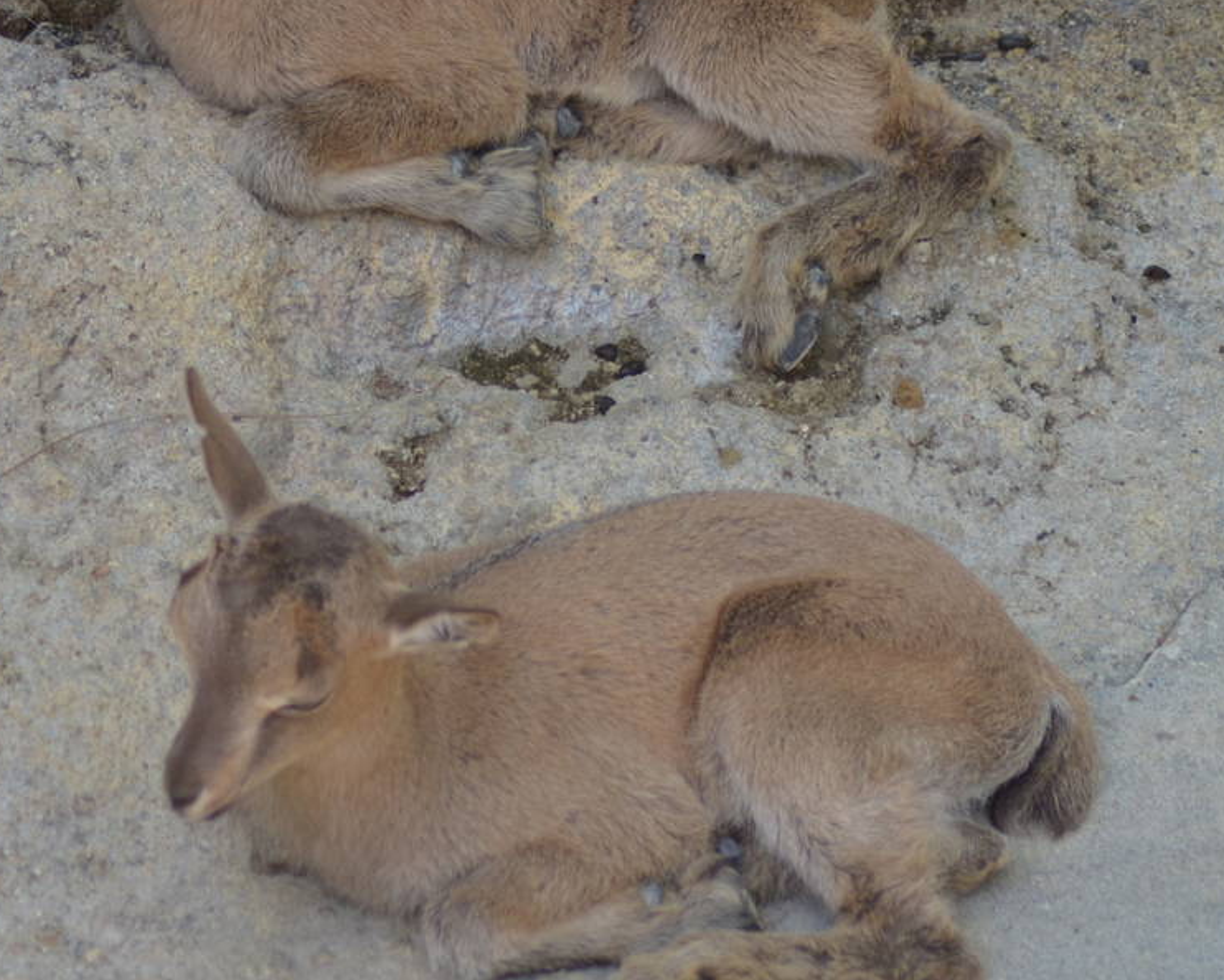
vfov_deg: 3.8
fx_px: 14821
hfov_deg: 4.7
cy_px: 338
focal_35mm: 409
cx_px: 769
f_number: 4.2
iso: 400
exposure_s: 1/400
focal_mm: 135
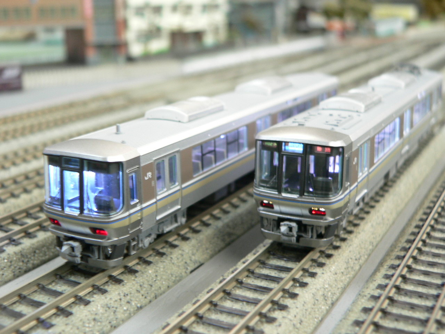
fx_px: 591
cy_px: 167
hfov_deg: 41.2
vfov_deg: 31.5
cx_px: 222
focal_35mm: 46
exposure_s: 1/5
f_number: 2.8
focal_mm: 7.6
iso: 100
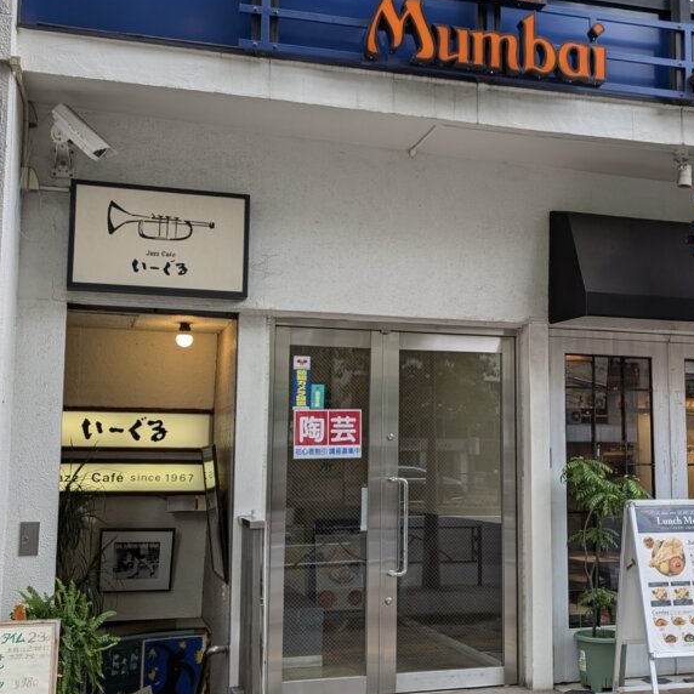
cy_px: 337
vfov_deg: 43.9
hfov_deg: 42.9
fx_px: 862
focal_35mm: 38
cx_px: 495
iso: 23
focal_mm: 6.9
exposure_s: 1/110
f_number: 1.68
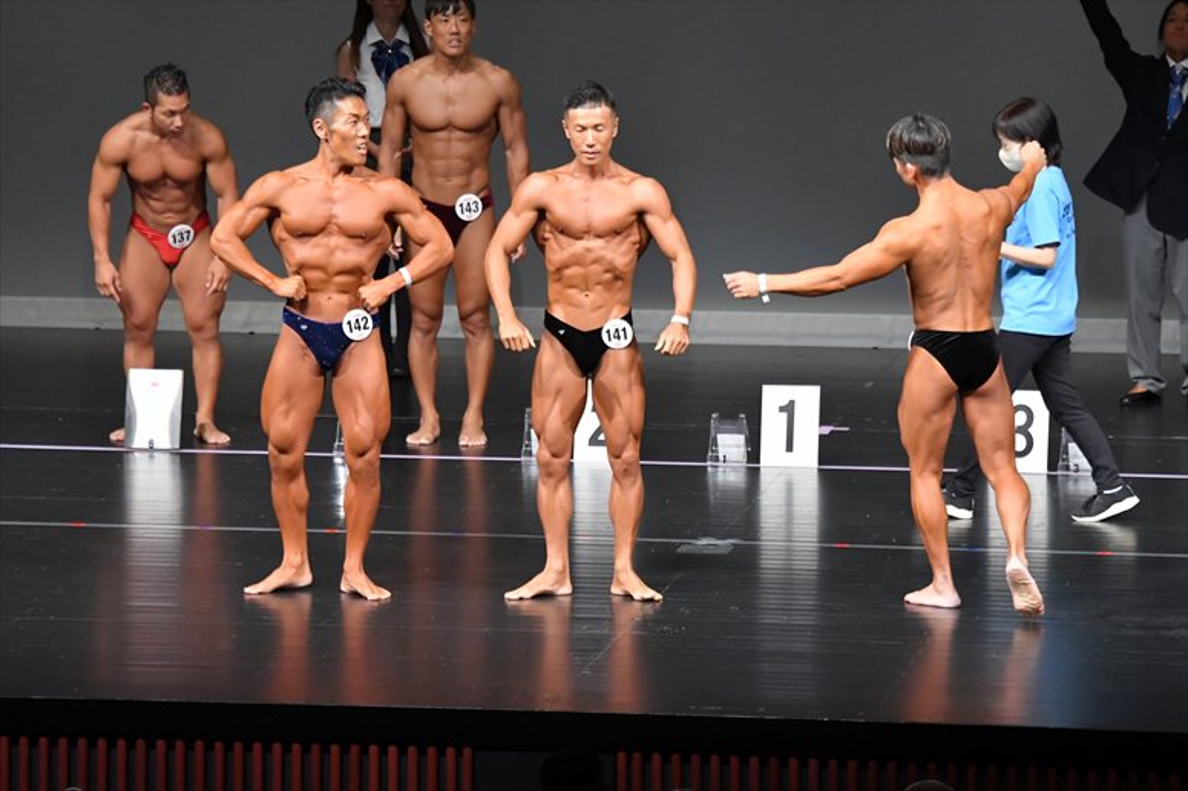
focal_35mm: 255
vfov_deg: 5.4
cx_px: 594
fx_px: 8411
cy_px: 396
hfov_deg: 8.1
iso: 5000
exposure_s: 1/400
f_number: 5.6
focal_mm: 170
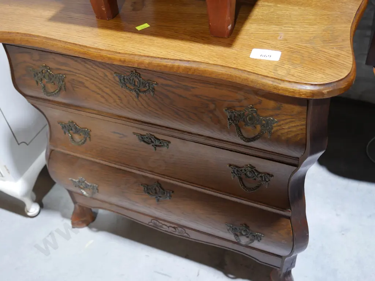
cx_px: 188
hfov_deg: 49.0
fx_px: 412
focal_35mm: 38
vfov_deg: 37.8
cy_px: 140
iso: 1000
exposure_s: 1/60
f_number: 4.1
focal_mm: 19
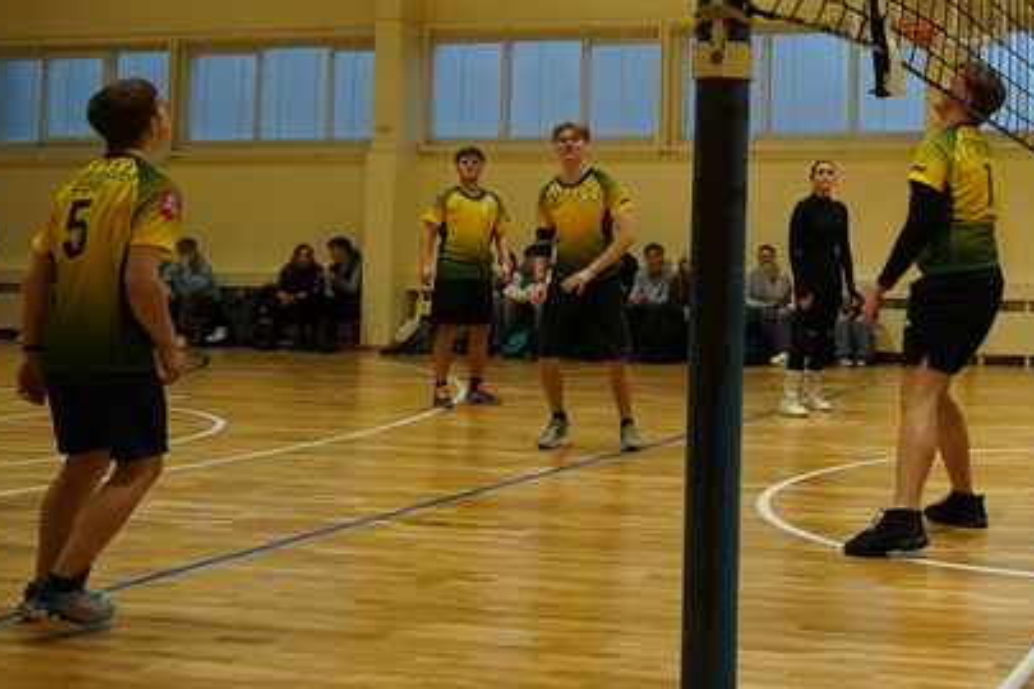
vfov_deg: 24.1
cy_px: 107
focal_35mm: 55
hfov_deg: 33.8
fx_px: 1580
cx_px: 979
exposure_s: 1/160
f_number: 4
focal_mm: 18
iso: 1000
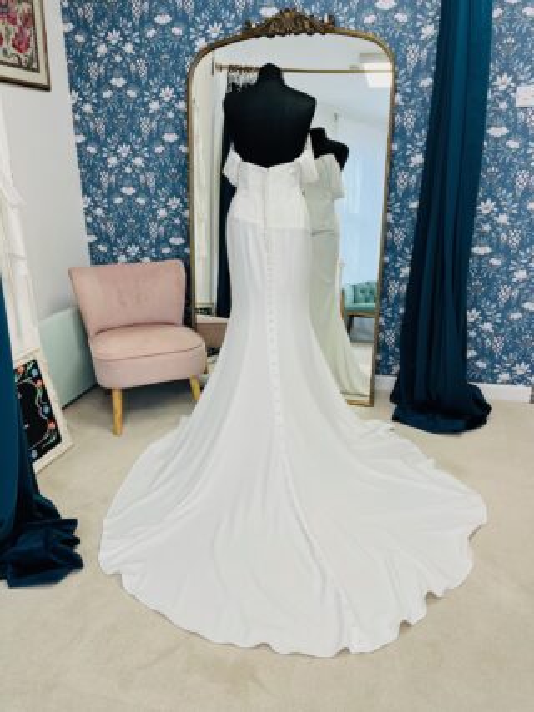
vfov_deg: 67.3
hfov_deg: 53.0
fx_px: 535
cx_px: 267
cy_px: 356
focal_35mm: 26
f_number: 1.6
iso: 50
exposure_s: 1/100
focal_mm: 5.1
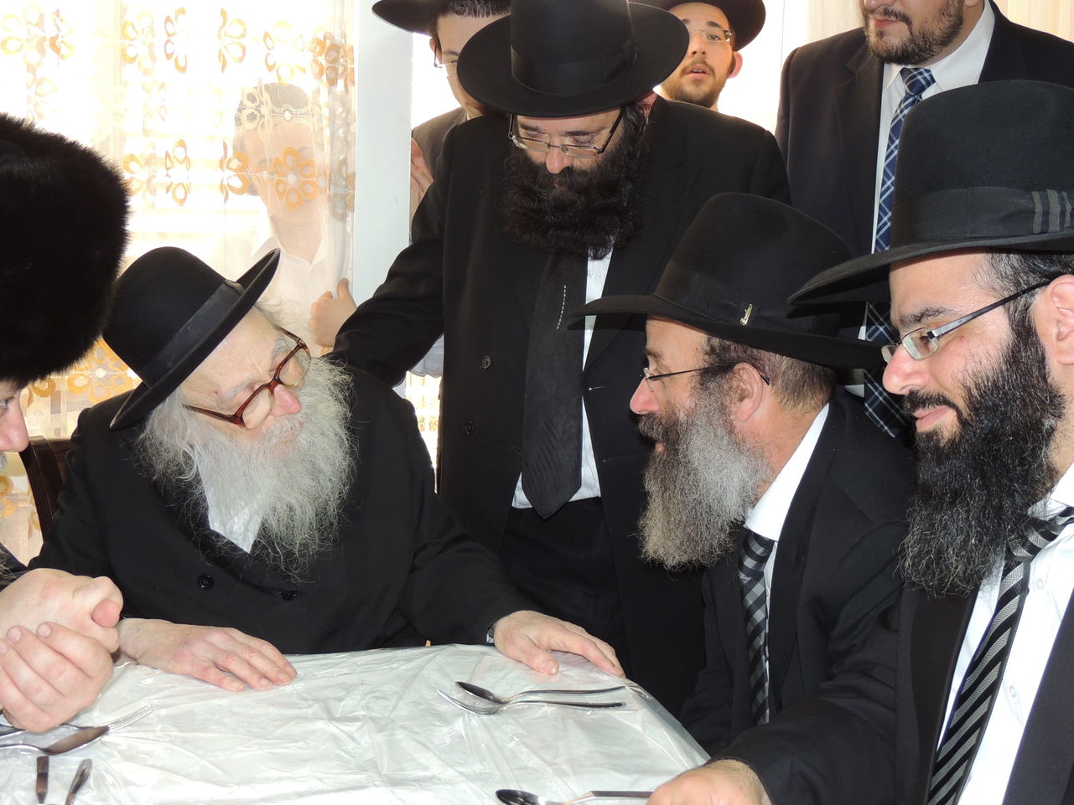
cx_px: 545
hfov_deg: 40.4
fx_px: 1458
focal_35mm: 47
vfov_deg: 30.9
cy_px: 379
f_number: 3.4
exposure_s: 1/30
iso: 200
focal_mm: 7.6
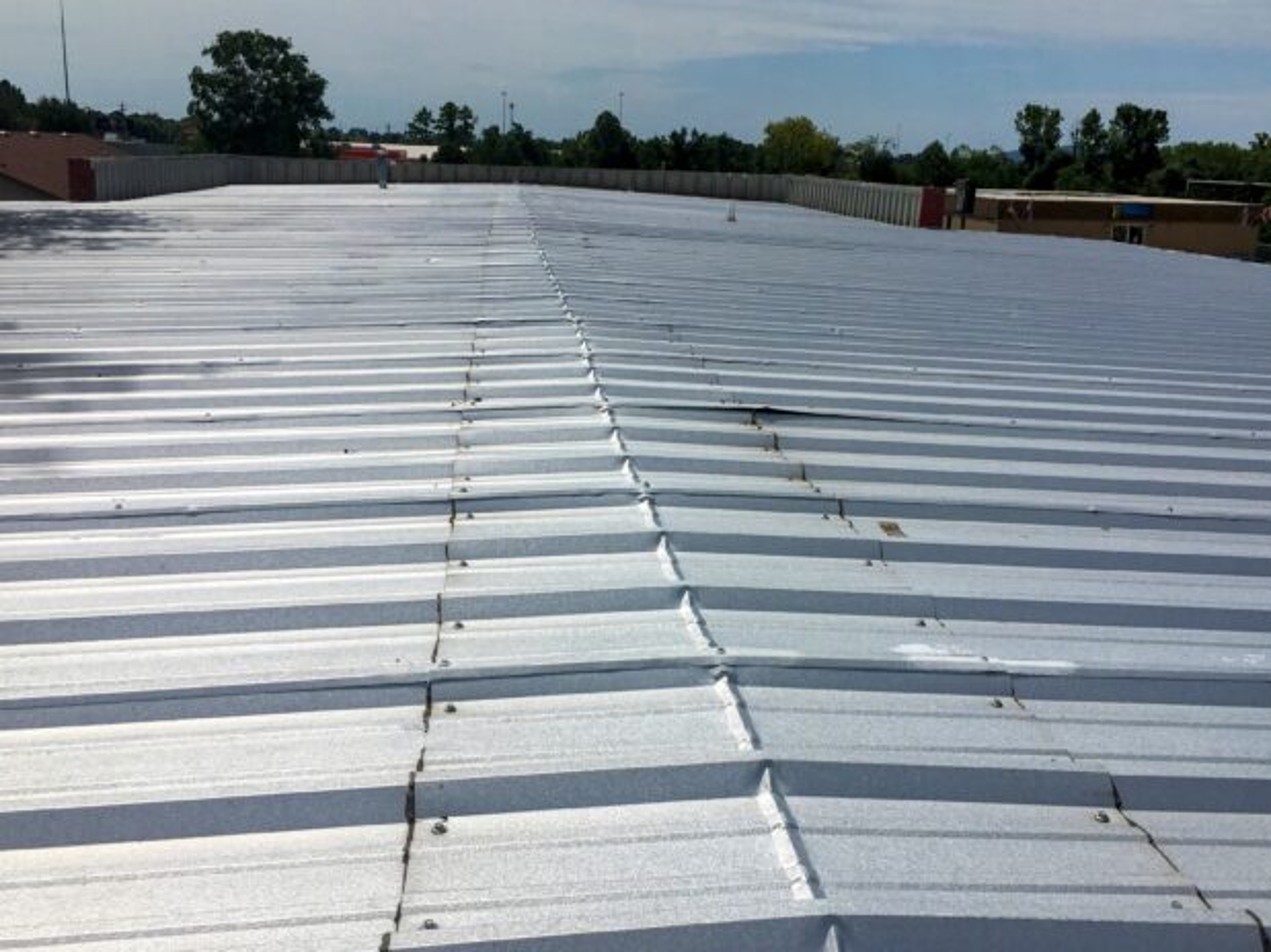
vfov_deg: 39.6
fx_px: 1322
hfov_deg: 51.3
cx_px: 673
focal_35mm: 36
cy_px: 492
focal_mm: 4.15
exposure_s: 1/7692
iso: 25
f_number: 2.2
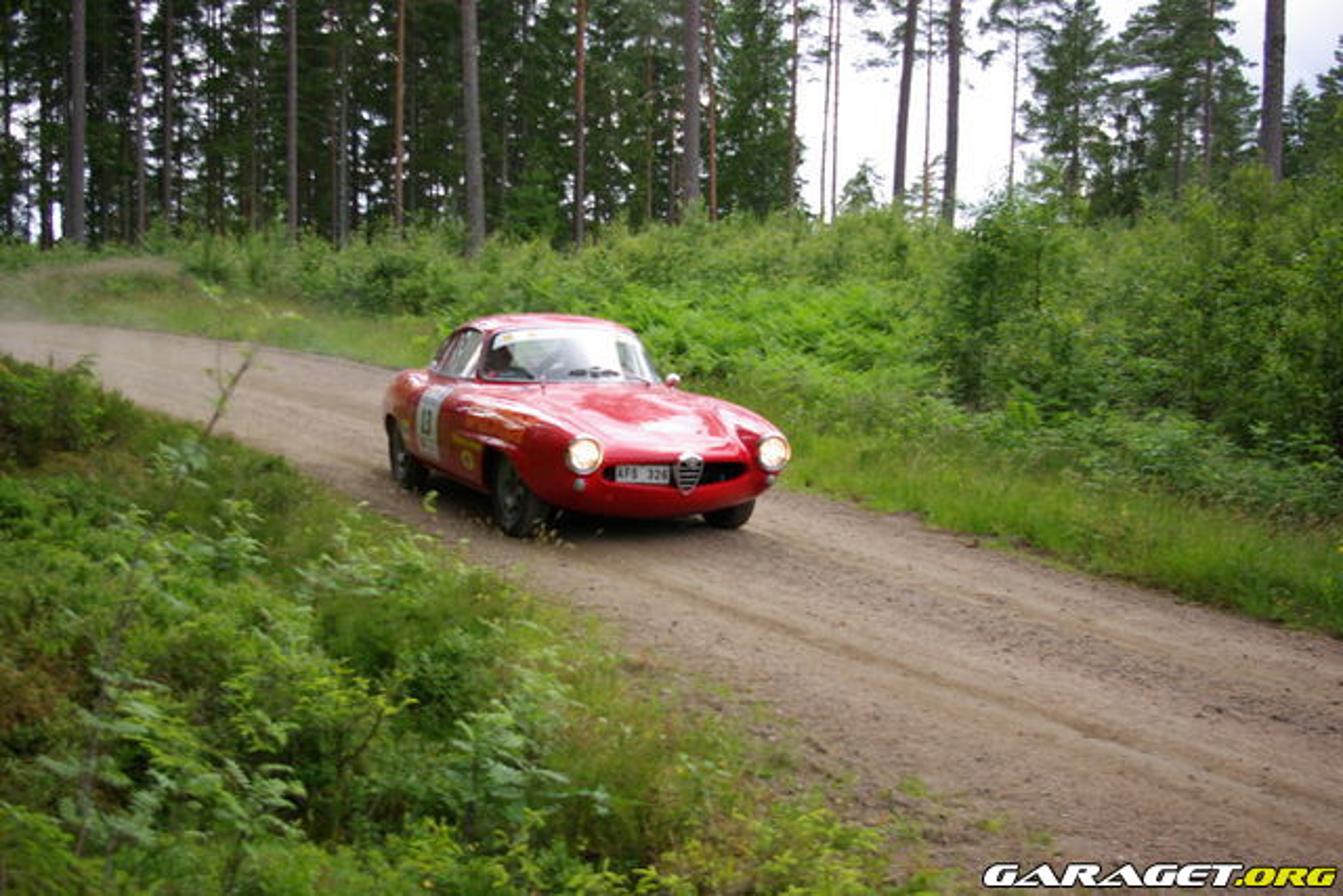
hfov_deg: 40.0
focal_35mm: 50
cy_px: 448
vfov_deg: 27.3
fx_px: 1847
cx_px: 672
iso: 400
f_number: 4
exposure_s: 1/350
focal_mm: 33
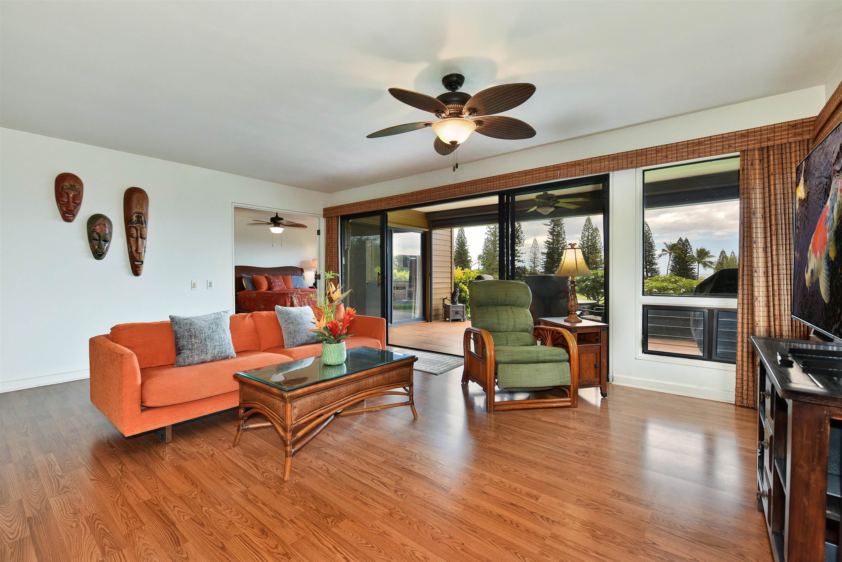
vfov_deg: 77.4
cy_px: 281
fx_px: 351
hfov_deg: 100.4
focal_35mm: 15
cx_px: 421
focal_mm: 15
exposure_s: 1/60
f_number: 16
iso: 6400
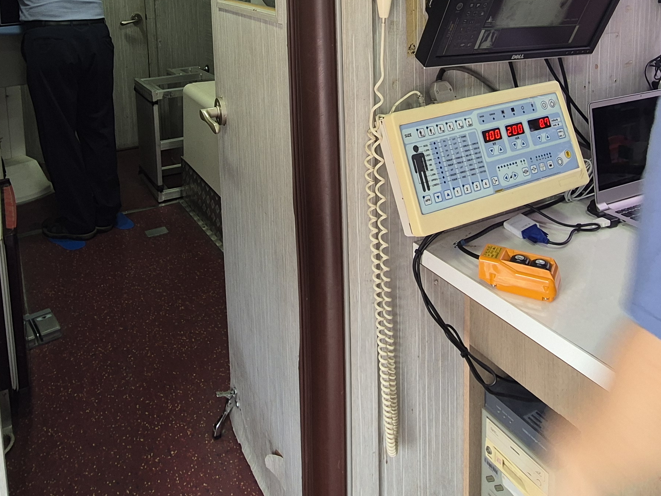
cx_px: 297
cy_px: 35
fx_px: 554
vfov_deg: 43.4
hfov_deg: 61.5
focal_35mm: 29
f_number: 2.2
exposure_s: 1/60
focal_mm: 2.2
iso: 64
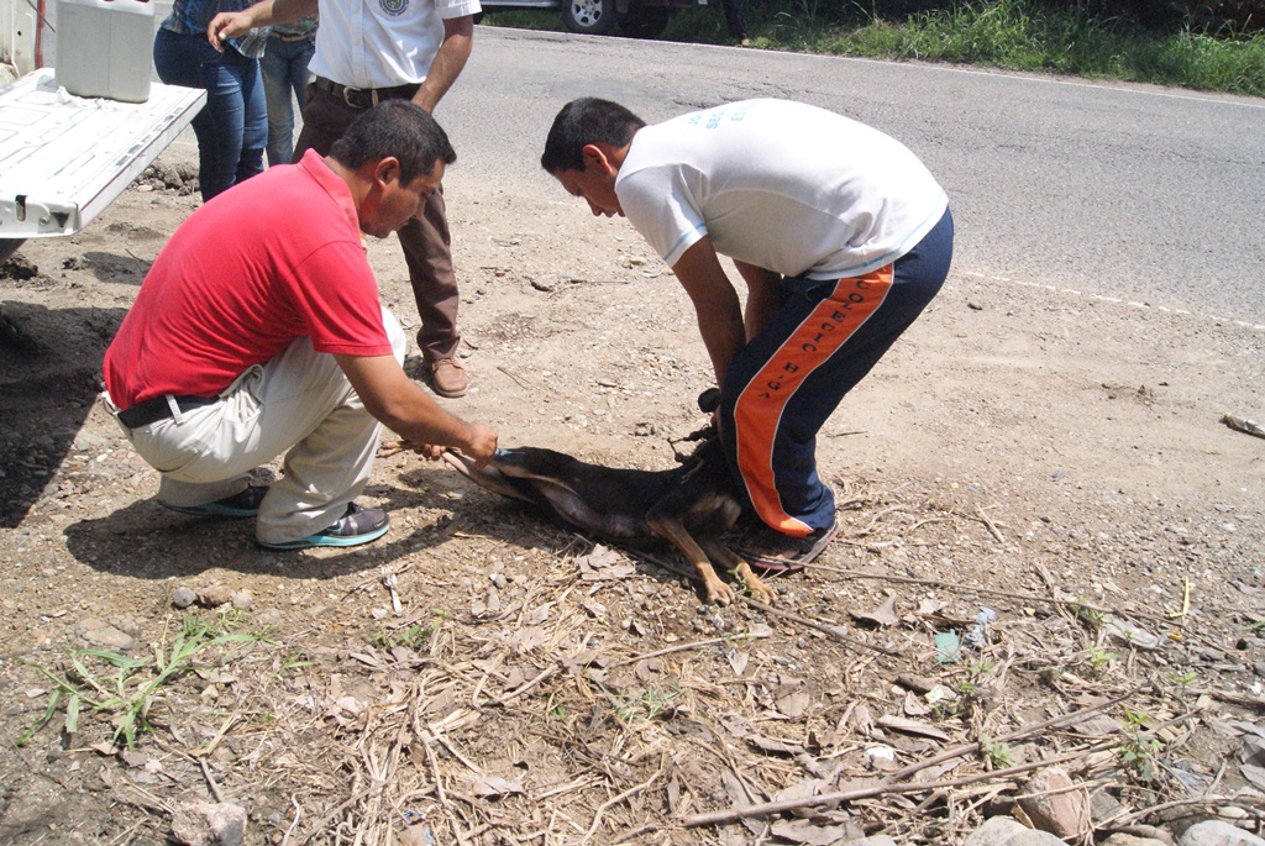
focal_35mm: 27
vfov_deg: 48.0
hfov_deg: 67.3
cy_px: 423
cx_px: 632
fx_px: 950
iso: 1600
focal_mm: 18
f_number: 11
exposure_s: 1/1000
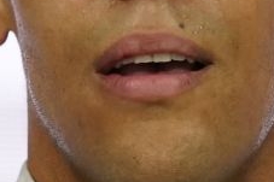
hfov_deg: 0.6
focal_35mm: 3176
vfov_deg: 0.4
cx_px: 99
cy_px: 30
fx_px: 24155
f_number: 2.8
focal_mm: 400
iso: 4000
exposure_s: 1/500
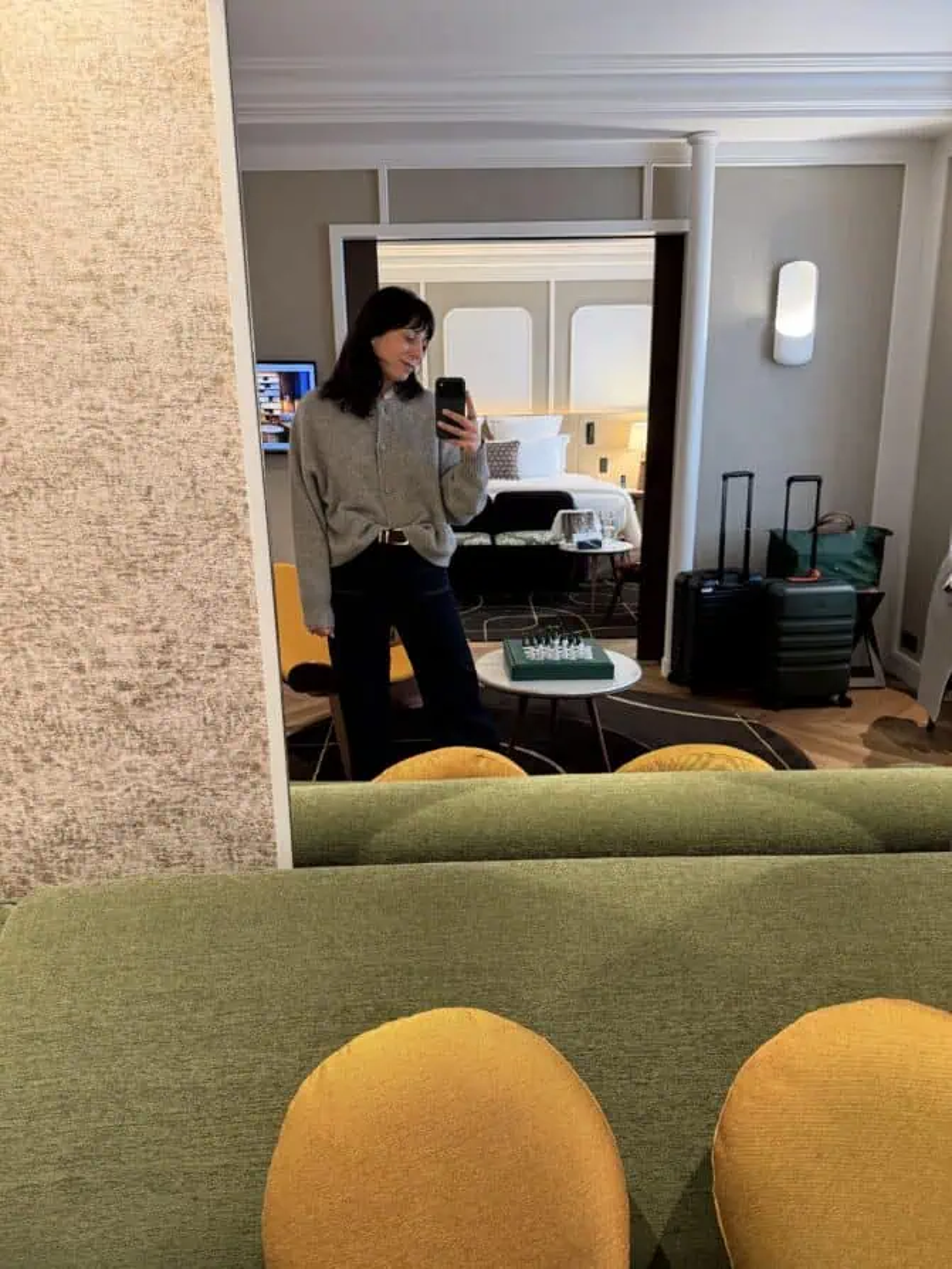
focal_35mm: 24
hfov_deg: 56.8
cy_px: 634
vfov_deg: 71.6
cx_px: 476
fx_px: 880
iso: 320
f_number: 1.78
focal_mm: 6.76
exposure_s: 1/50
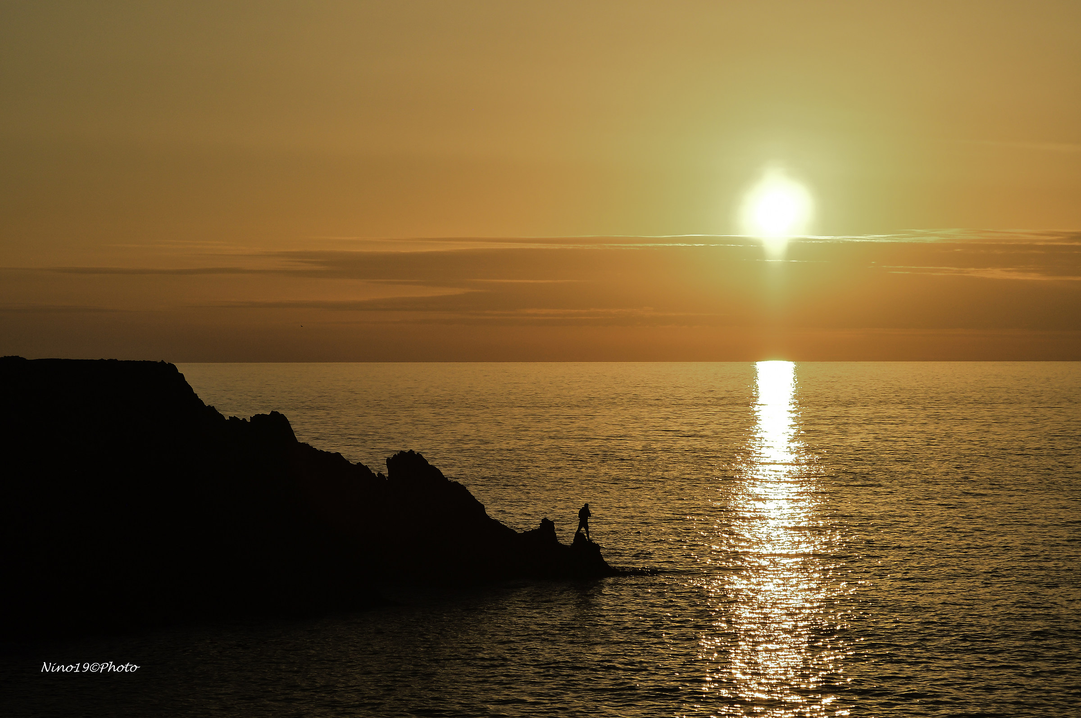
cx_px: 540
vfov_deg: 15.2
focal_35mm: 90
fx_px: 2699
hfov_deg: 22.6
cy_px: 359
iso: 400
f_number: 5
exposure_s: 1/8000
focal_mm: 60
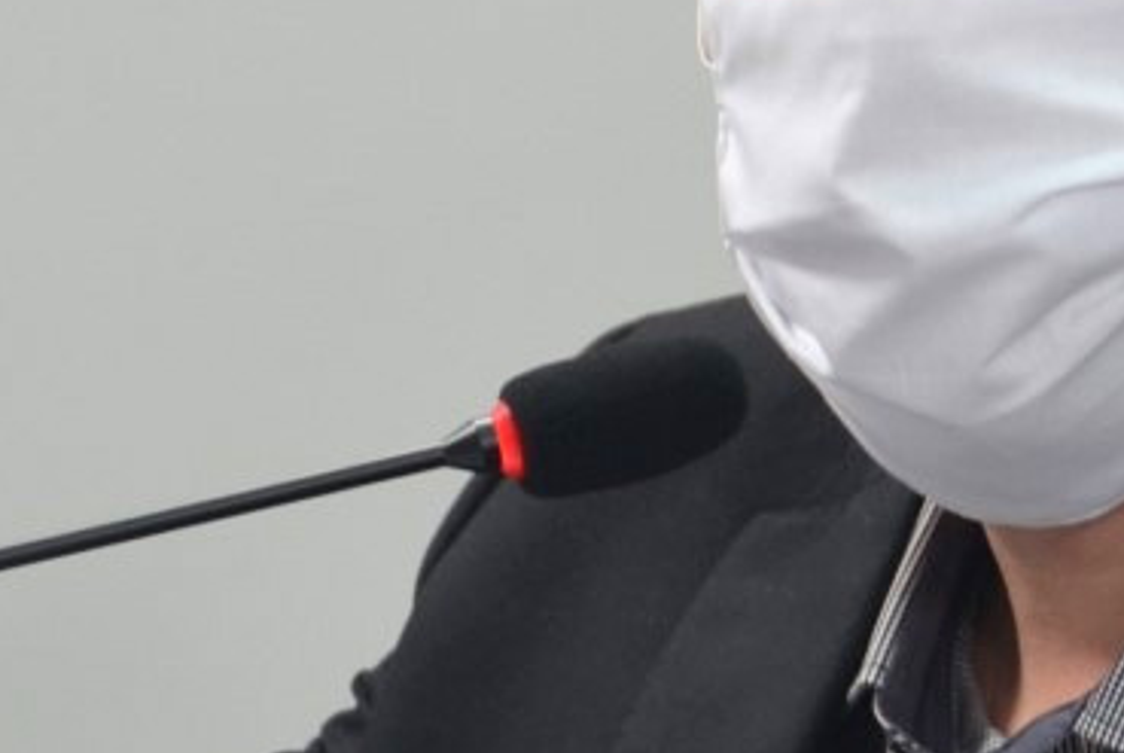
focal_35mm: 853
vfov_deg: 1.6
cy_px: 433
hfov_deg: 2.4
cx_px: 573
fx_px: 26664
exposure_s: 1/60
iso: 400
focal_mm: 130
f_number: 5.6
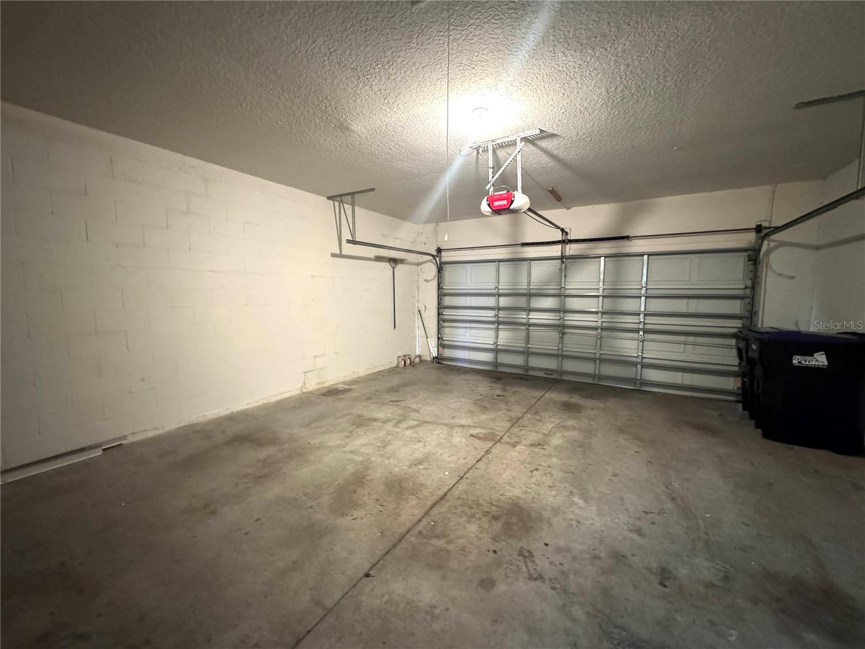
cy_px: 324
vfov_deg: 85.7
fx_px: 350
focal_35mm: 14
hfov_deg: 102.1
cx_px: 432
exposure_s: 1/40
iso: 1250
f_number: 2.2
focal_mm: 2.22
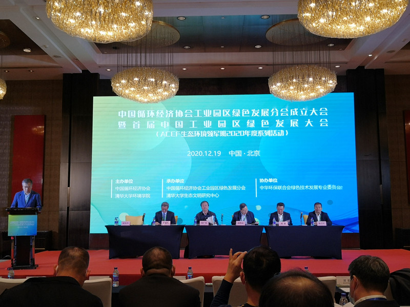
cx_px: 205
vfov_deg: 39.6
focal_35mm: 36
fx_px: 426
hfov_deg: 51.4
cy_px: 154
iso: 50
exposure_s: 1/50
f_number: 1.6
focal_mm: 3.95
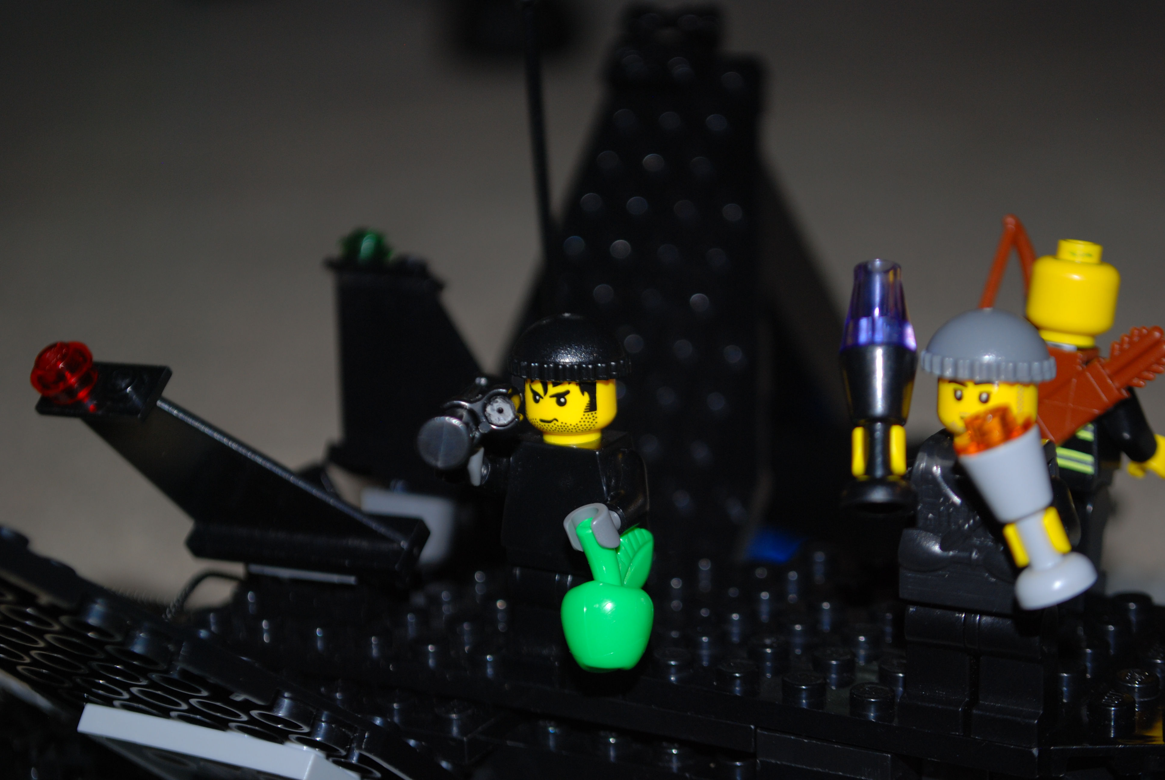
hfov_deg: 24.6
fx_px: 2673
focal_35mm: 82
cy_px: 390
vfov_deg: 16.6
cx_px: 582
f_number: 5.6
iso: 200
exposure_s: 1/60
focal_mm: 55
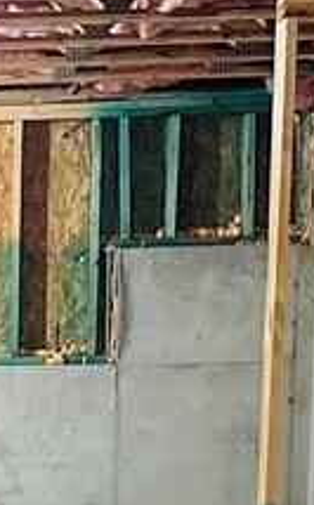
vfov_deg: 16.6
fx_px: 1677
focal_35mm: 122
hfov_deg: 10.3
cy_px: 566
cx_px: -184
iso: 800
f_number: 1.78
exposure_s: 1/60
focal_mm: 6.86
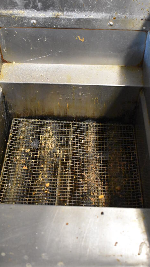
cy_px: 143
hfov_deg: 25.7
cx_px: 74
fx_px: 329
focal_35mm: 47
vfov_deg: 44.1
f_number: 4
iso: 8000
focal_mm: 27
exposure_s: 1/125
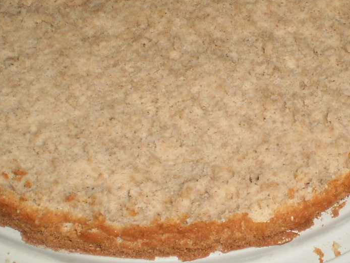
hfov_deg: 23.4
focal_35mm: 83
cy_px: 74
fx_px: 839
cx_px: 254
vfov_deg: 17.7
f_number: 3.1
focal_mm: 6.3
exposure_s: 1/30
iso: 125
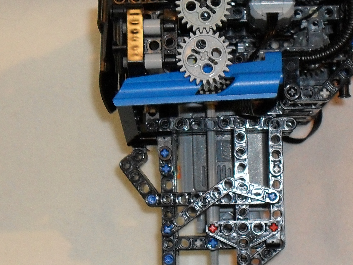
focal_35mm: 93
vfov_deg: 15.8
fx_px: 948
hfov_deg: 21.1
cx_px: 206
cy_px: 205
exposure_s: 1/45
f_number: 3.2
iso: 200
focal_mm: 6.3
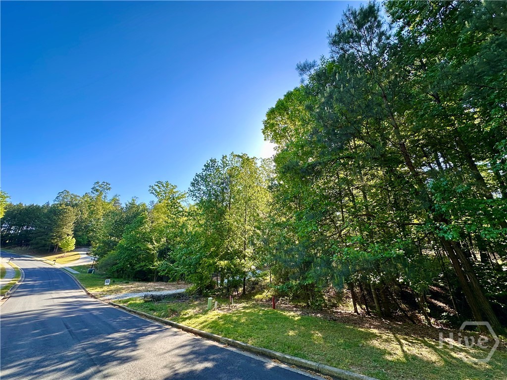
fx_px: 205
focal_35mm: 14
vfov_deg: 85.7
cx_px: 254
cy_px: 190
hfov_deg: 102.1
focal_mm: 2.22
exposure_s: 1/336
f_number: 2.2
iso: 40
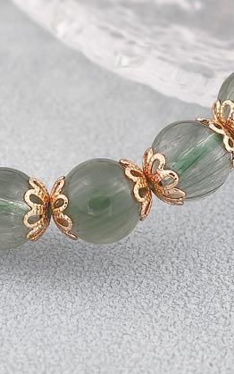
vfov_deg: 8.4
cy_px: -29
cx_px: 31
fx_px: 2530
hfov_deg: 5.3
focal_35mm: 248
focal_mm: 22.48
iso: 125
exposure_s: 1/160
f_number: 2.67
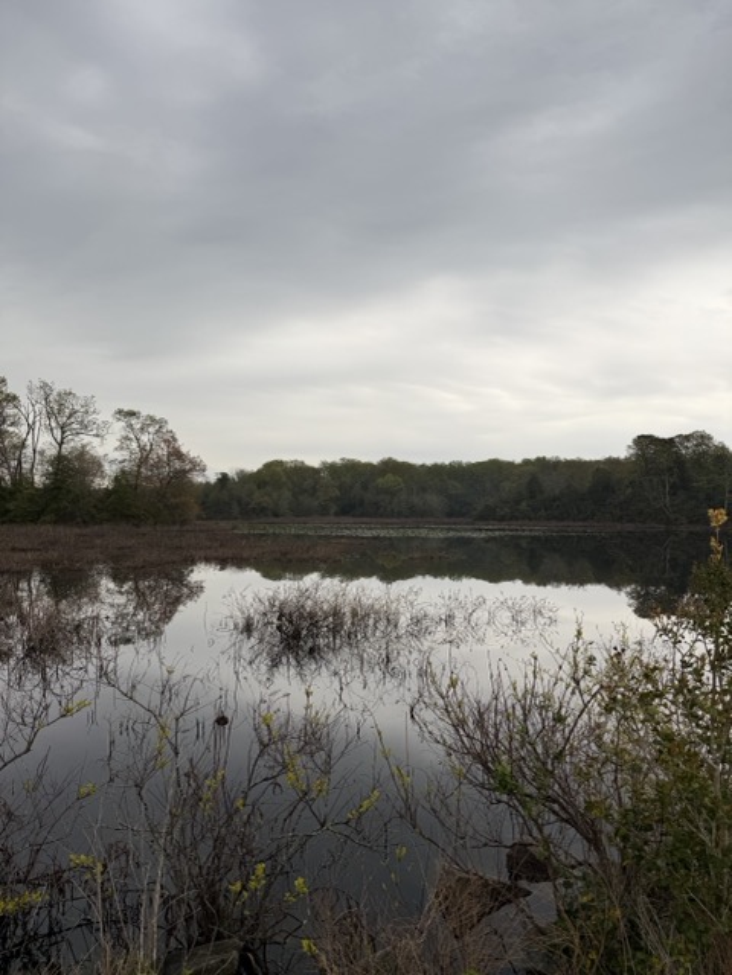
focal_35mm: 24
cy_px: 488
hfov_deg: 56.8
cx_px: 366
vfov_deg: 71.6
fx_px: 677
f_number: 1.78
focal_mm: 6.76
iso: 80
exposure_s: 1/1385
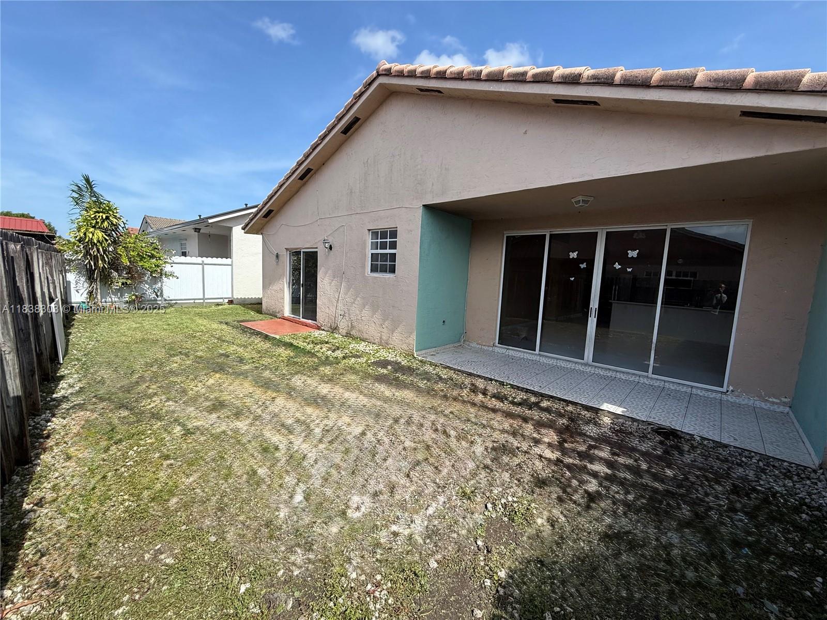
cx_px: 414
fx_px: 334
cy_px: 310
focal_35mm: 14
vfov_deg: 85.7
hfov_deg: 102.1
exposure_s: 1/1431
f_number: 2.2
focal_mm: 2.22
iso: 64
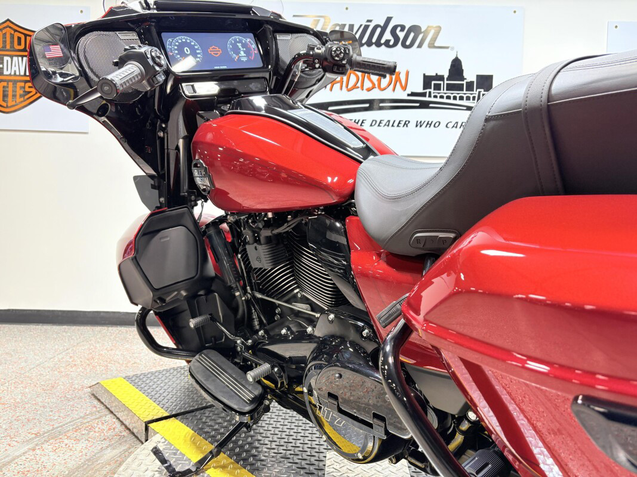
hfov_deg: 67.3
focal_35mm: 26
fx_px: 478
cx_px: 318
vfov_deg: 53.1
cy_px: 238
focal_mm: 5.96
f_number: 1.6
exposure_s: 1/60
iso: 64
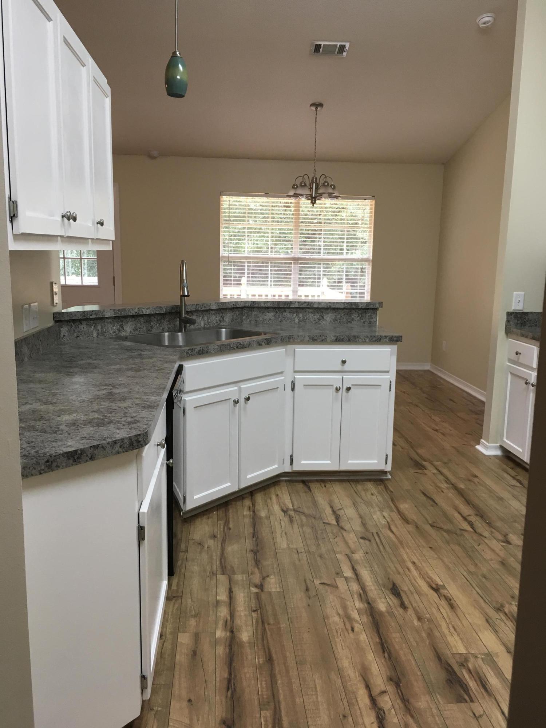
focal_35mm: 29
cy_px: 364
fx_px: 610
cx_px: 273
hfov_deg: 48.2
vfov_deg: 61.7
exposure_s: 1/30
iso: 50
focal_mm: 4.15
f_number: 2.2
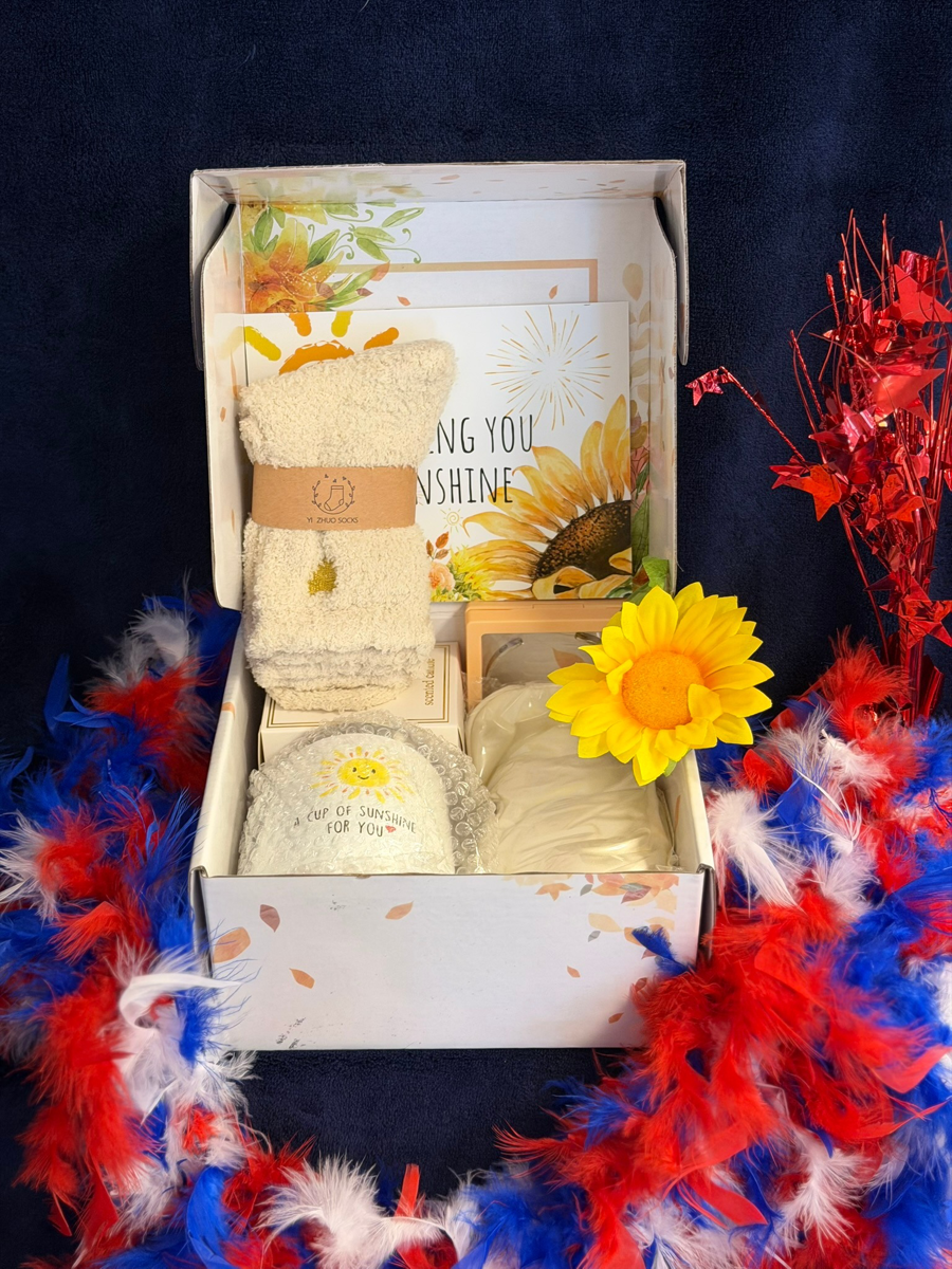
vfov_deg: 39.7
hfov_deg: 30.3
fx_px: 1760
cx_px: 476
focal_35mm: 48
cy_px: 634
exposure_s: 1/40
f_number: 1.78
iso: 200
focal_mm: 6.76
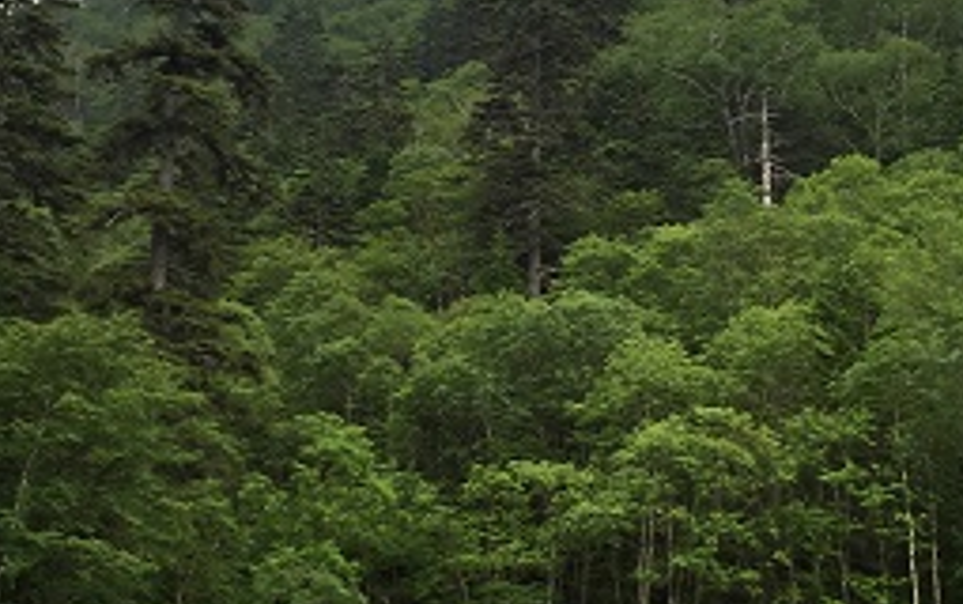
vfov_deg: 22.0
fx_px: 1550
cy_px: 370
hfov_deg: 34.5
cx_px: 483
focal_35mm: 59
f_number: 2.2
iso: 32
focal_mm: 4.15
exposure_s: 1/275
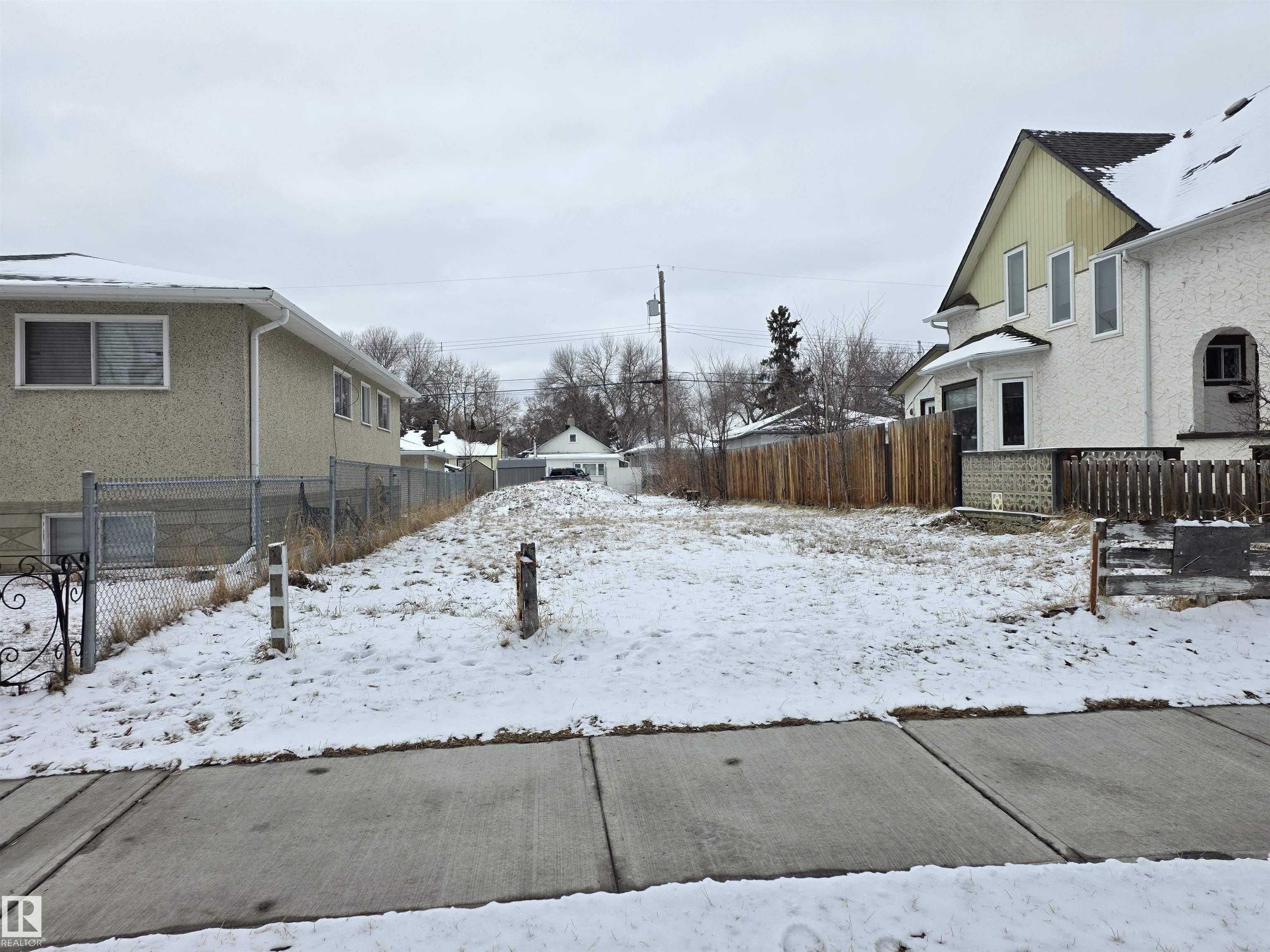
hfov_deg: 73.9
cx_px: 635
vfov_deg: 58.9
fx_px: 844
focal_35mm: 23
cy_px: 476
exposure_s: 1/7944
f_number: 1.7
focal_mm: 6.25
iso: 64
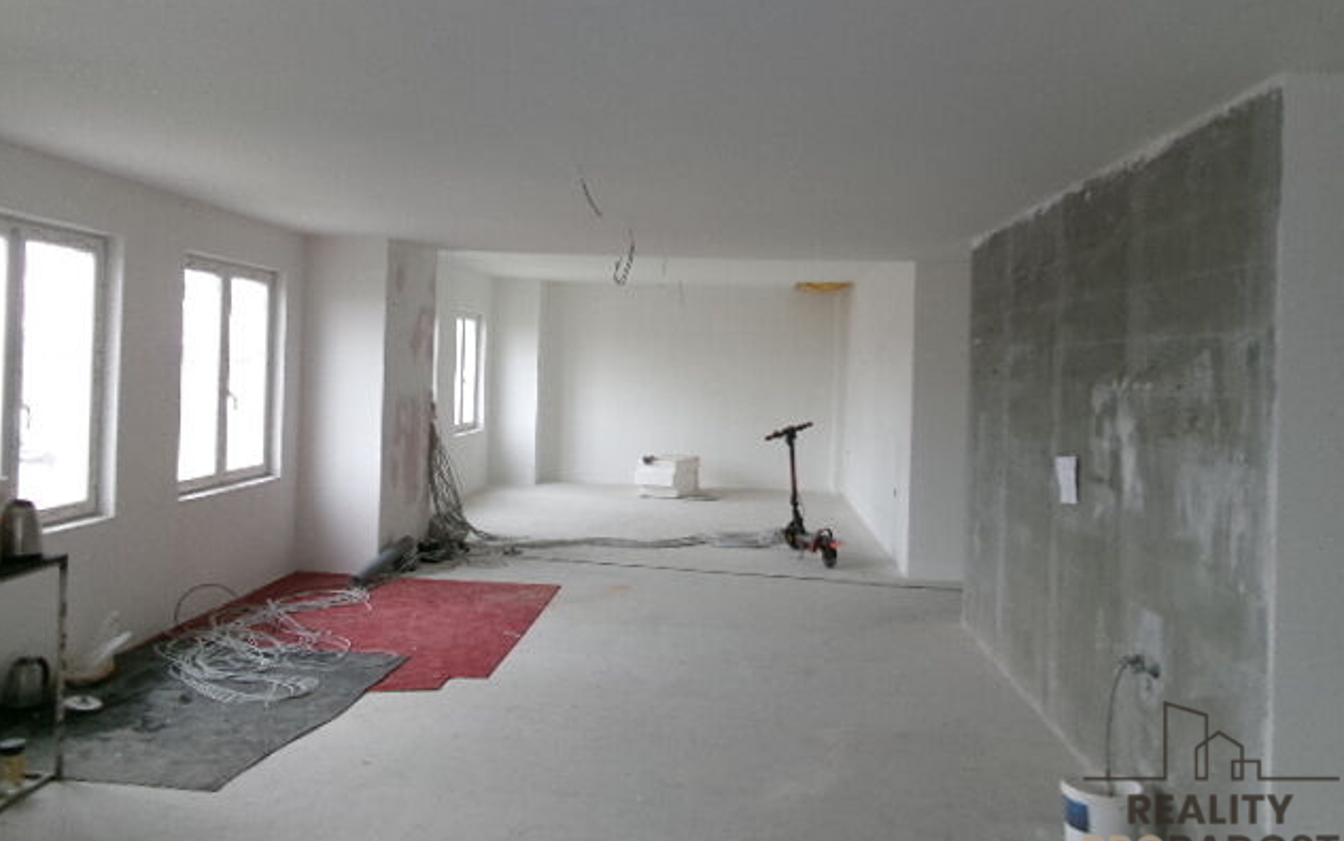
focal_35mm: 30
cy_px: 365
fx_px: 1099
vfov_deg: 41.8
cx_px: 671
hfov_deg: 62.9
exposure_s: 1/58
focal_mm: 5.1
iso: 100
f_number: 3.9
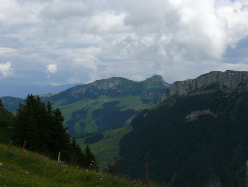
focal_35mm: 49
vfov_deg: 29.7
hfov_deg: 38.9
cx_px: 134
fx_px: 351
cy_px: 103
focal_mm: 7.4
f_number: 7.1
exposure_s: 1/400
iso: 100
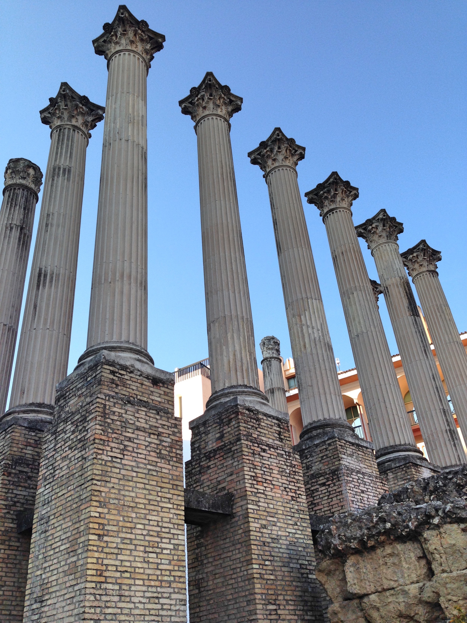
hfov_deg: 42.9
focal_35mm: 33
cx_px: 234
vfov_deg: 55.4
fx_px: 594
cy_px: 312
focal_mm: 4.12
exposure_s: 1/420
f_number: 2.4
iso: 50
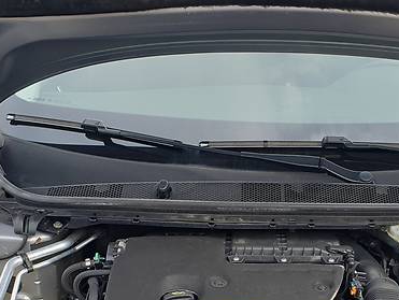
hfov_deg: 33.8
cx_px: 284
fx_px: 646
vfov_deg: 25.1
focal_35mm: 56
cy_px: 288
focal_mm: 4.3
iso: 50
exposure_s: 1/419
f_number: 2.4
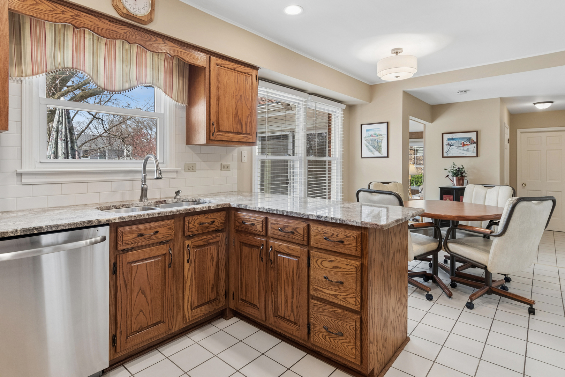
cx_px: 282
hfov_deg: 90.0
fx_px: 282
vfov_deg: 67.4
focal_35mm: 18
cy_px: 188
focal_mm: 12
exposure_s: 1/30
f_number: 8
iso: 800
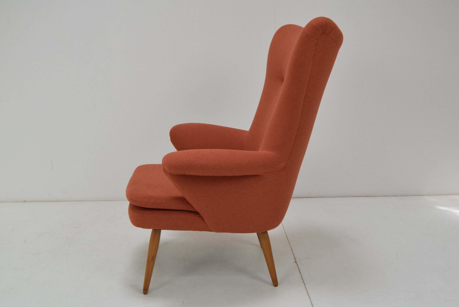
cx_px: 230
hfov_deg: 49.5
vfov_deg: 34.3
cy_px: 154
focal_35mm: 39
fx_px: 498
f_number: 9
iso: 1600
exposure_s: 1/320
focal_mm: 26
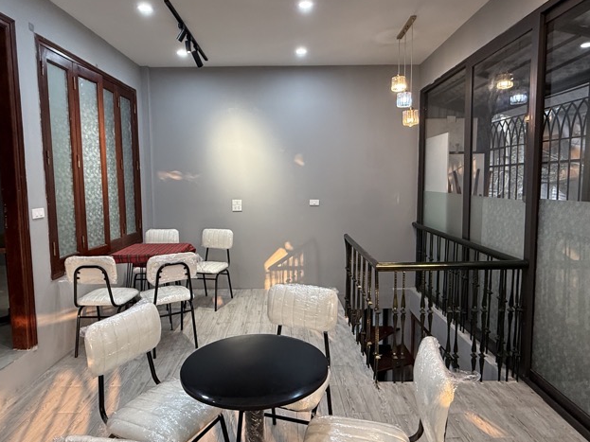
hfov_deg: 73.9
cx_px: 288
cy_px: 214
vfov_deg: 58.9
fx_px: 392
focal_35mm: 23
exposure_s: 1/100
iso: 200
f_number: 2.2
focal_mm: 2.22
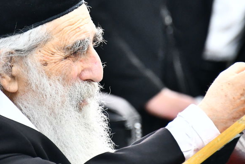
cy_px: 38
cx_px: 83
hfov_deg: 2.9
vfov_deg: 1.9
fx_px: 4886
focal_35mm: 718
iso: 3200
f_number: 5.6
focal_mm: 300
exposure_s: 1/125
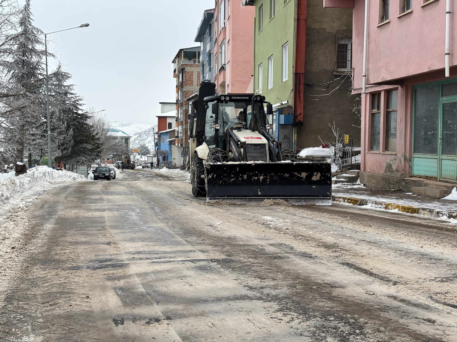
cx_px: 228
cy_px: 171
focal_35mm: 52
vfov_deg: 28.0
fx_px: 687
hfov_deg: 36.8
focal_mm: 5.96
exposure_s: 1/1751
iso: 32
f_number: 1.6
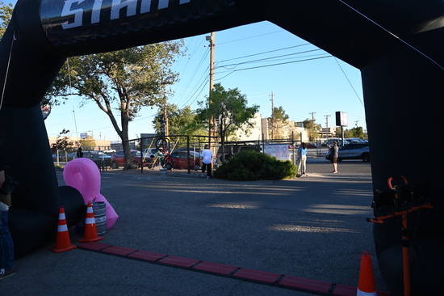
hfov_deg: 68.4
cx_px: 222
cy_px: 148
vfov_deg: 48.7
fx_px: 327
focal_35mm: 26
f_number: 4
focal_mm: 26.5
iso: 450
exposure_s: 1/1000
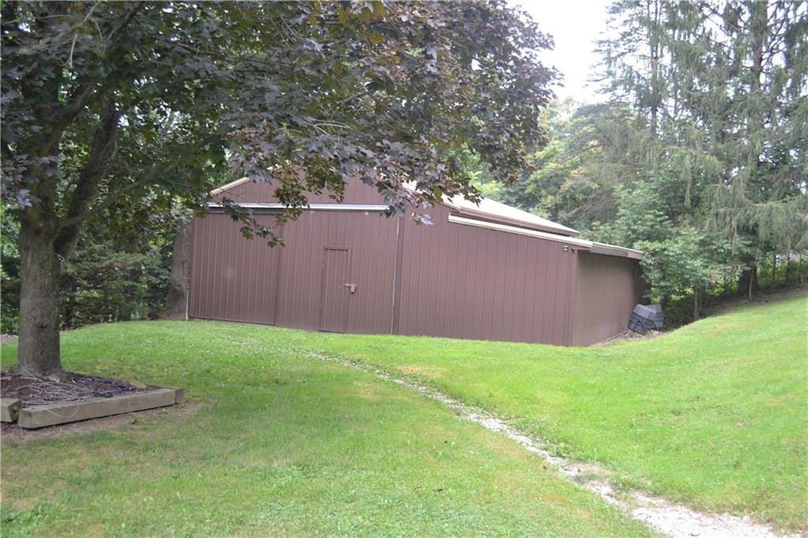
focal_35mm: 33
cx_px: 404
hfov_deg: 57.2
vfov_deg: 39.9
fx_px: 740
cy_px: 269
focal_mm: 22
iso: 400
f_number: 4
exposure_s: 1/50
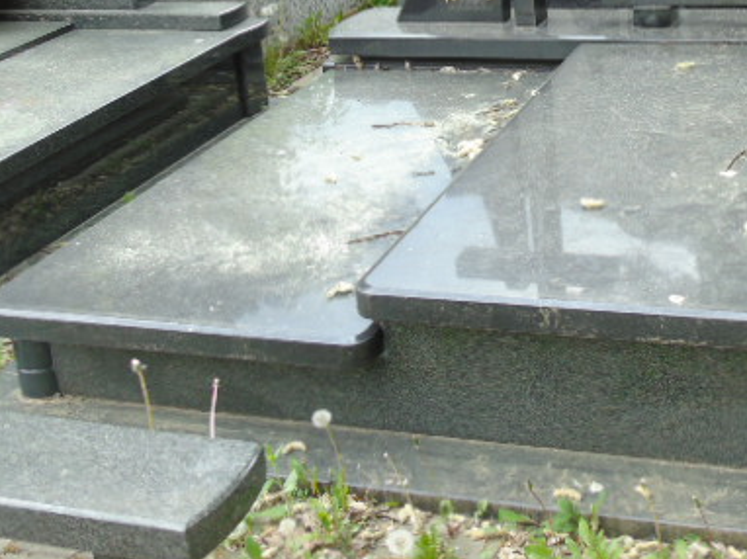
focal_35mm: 57
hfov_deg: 33.3
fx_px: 1229
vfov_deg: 25.1
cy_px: 94
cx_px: 530
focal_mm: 6.1
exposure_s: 1/80
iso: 80
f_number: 3.8
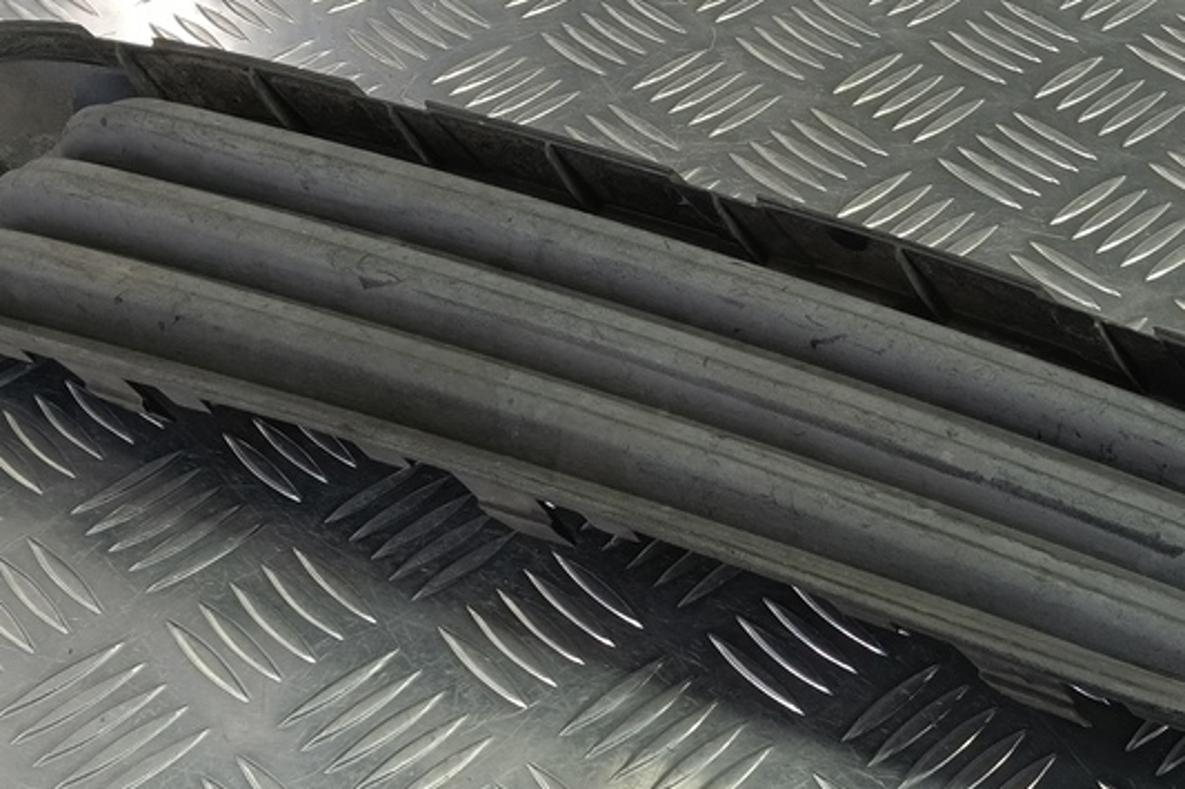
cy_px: 364
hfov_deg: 42.4
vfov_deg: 29.2
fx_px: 1514
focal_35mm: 46
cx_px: 743
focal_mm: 4.11
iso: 119
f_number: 1.6
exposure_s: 1/50
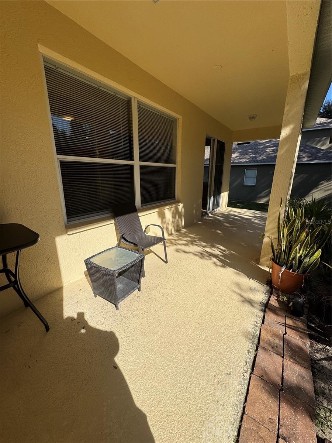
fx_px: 179
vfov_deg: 102.1
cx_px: 166
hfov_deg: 85.7
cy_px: 222
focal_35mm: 14
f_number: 2.2
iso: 50
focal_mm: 2.22
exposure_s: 1/2985
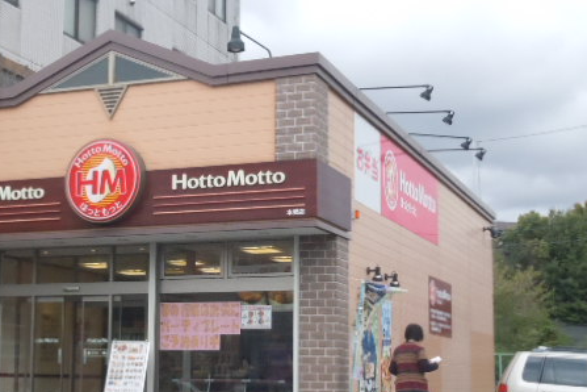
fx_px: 1092
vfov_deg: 20.3
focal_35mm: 67
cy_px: 241
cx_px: 198
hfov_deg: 29.9
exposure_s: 1/400
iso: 800
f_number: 9.2
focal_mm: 8.1
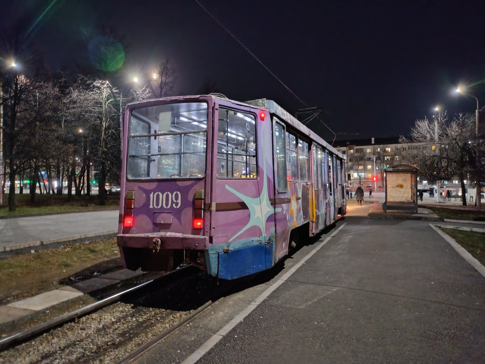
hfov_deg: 69.4
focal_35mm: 25
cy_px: 182
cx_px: 242
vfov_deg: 54.9
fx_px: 350
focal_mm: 4.71
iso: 4000
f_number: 1.7
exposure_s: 1/14.3
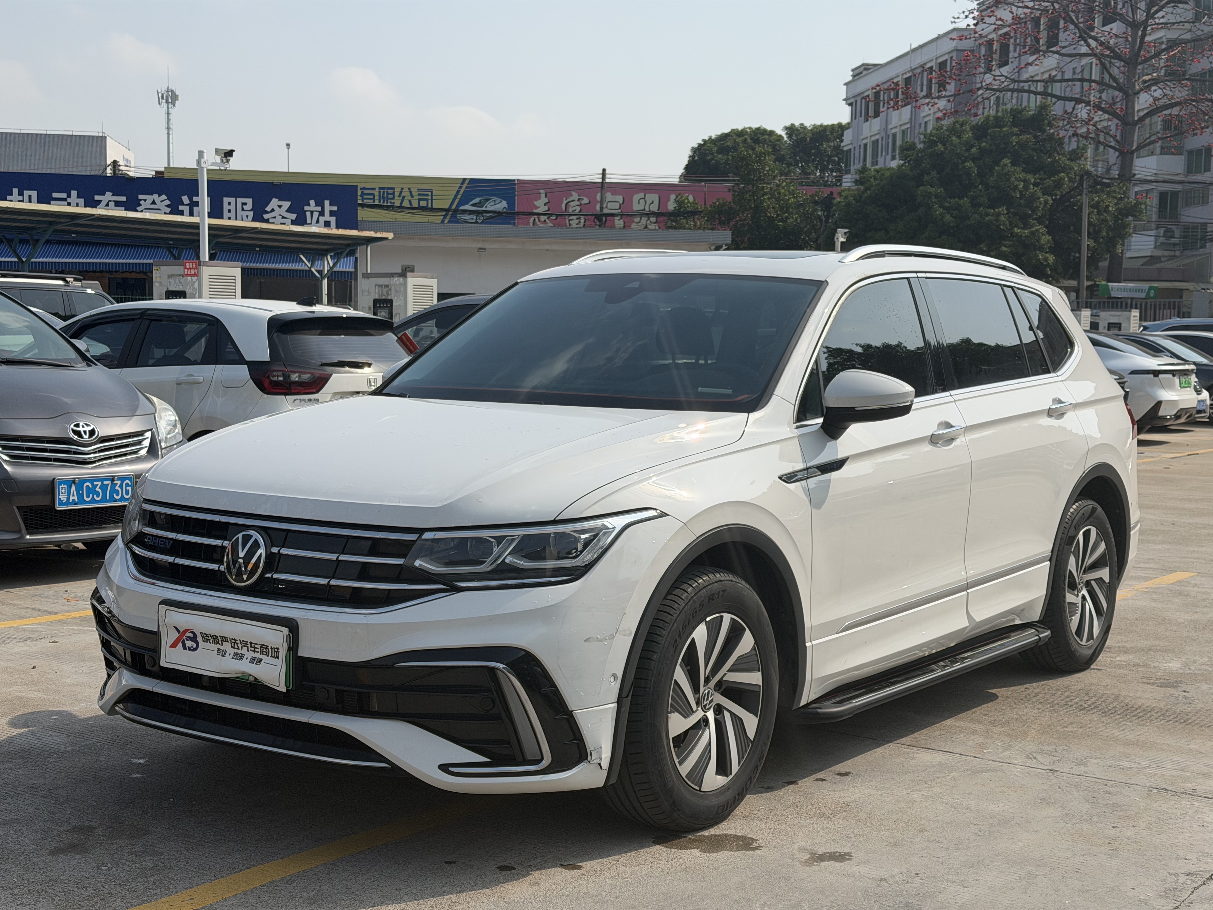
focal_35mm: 48
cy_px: 455
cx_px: 606
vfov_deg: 30.3
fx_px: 1682
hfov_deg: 39.7
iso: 64
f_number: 1.78
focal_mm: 6.76
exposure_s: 1/6024
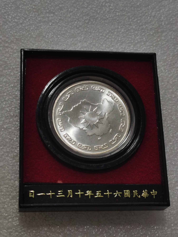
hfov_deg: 21.0
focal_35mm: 70
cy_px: 118
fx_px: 480
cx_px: 89
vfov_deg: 27.8
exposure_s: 1/275
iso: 50
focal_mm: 5.58
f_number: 1.8
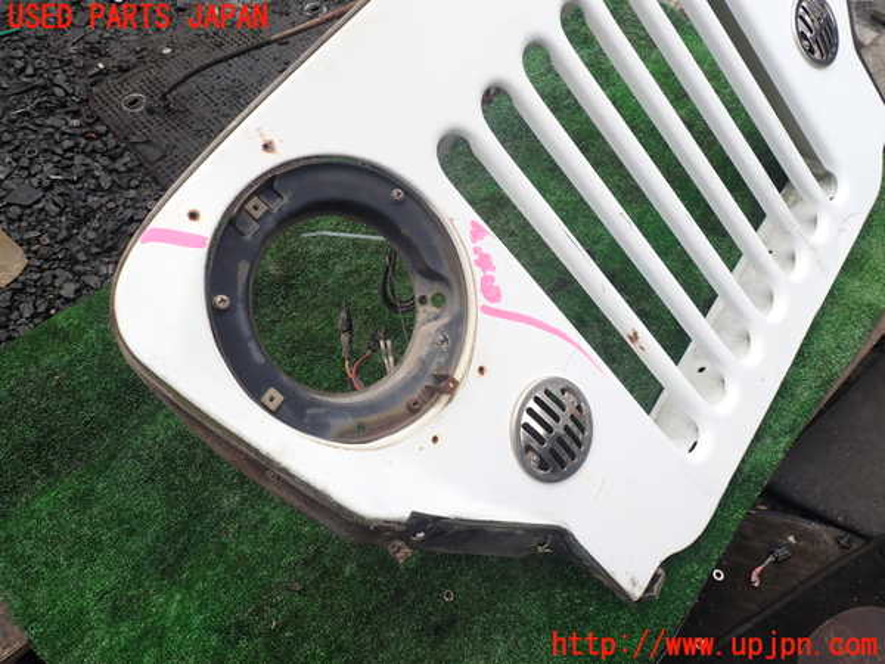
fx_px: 639
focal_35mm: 25
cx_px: 442
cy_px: 332
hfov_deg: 69.4
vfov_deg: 54.9
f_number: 2.8
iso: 100
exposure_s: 1/500
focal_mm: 4.5
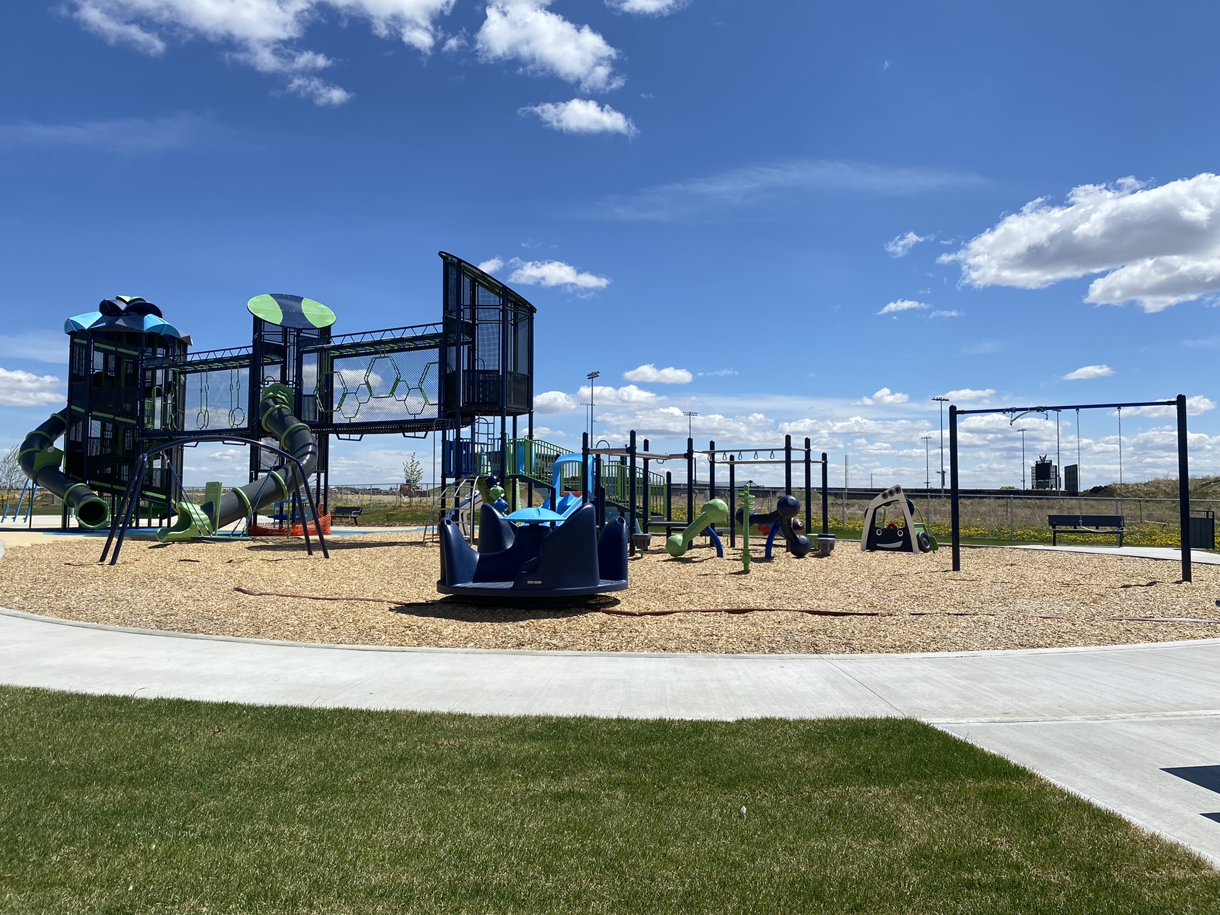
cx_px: 610
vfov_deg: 53.1
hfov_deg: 67.3
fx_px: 916
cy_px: 458
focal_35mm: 26
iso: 32
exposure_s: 1/4808
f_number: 1.8
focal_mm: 4.25
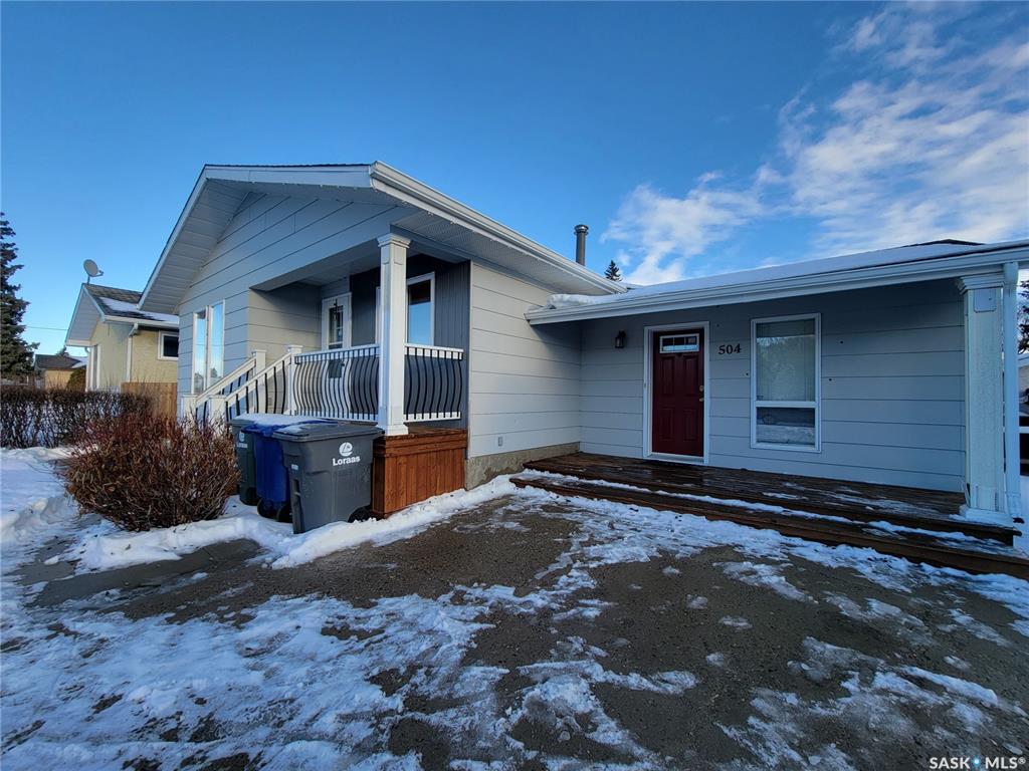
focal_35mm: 13
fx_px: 386
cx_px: 514
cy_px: 386
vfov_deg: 89.9
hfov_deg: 106.2
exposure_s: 1/447
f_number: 2.2
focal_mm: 2.2
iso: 50
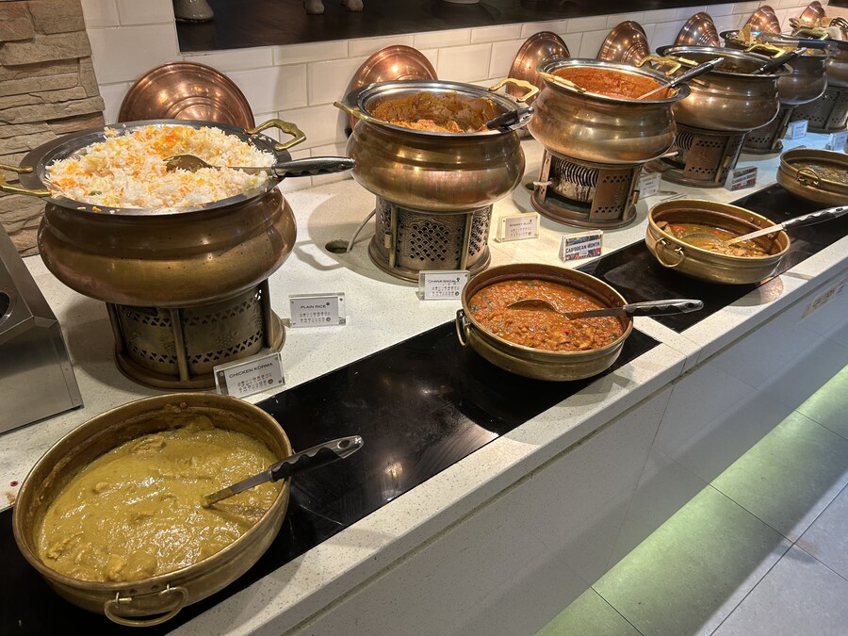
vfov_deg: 53.1
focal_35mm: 26
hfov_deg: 67.3
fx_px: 637
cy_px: 318
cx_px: 424
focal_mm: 5.7
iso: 125
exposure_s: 1/100
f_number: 1.5
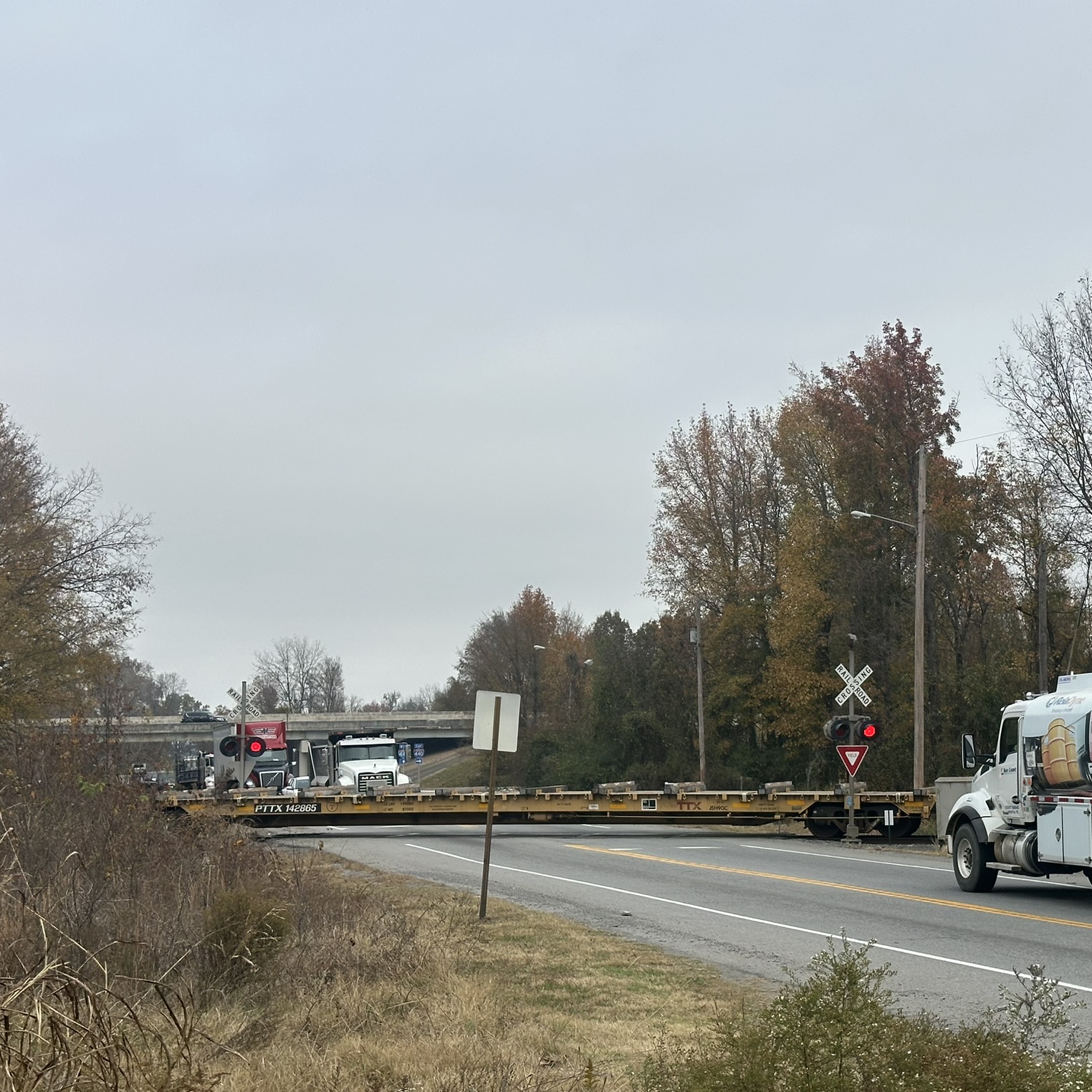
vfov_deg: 30.0
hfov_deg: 29.9
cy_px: 548
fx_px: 2034
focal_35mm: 57
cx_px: 710
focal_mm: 6.86
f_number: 1.78
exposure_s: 1/2667
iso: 64
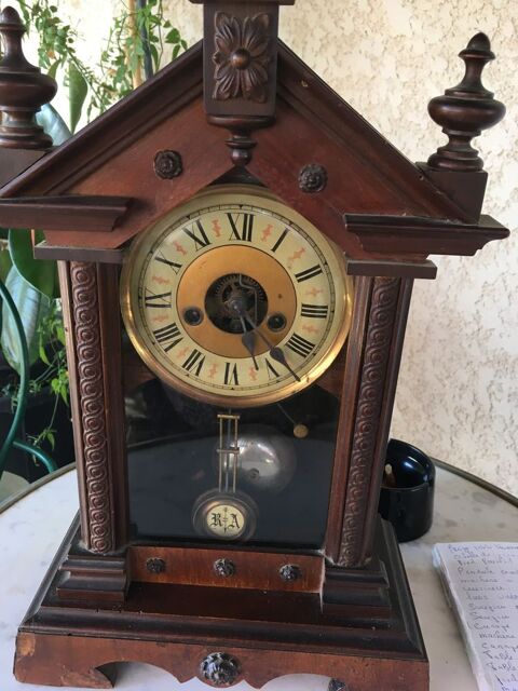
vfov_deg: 61.7
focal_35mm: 29
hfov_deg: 48.2
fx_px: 579
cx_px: 259
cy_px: 346
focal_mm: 4.15
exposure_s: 1/33
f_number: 2.2
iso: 40
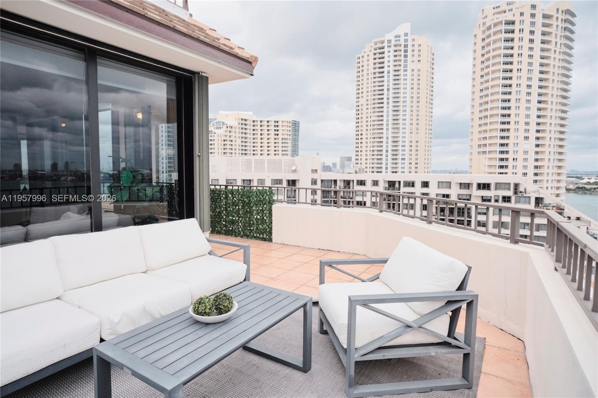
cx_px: 299
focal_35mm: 20
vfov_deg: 61.9
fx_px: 332
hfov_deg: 84.0
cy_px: 199
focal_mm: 13
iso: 1250
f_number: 5.6
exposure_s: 1/250
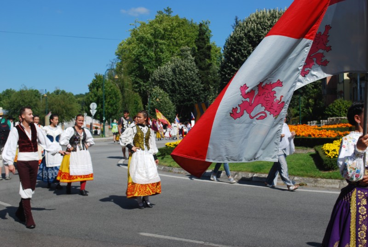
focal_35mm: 52
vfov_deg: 25.9
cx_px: 184
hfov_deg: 37.8
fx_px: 538
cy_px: 124
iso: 100
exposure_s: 1/250
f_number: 8
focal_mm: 35
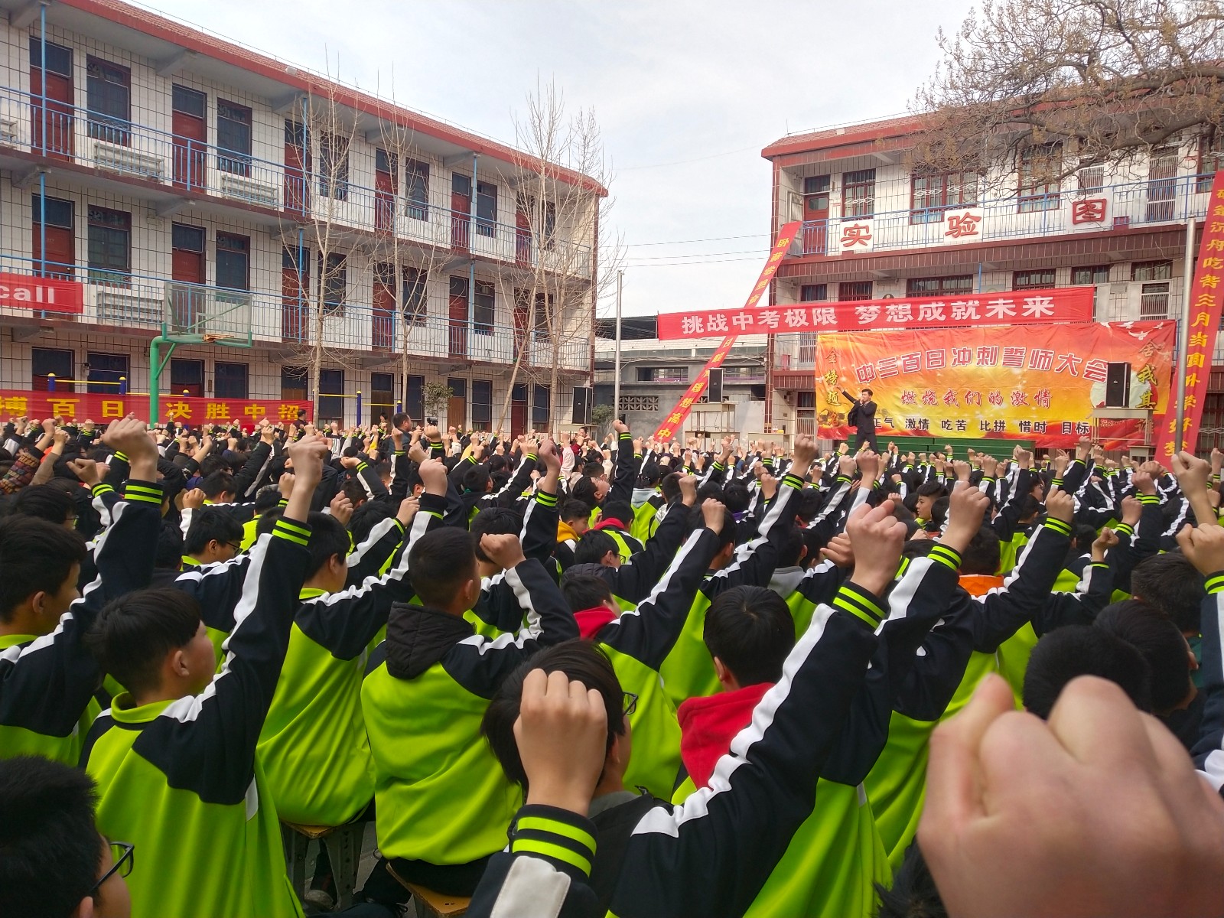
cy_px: 459
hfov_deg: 60.0
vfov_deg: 46.8
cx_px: 612
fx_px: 1061
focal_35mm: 30
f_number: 1.8
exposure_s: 1/24
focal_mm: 3.95
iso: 80
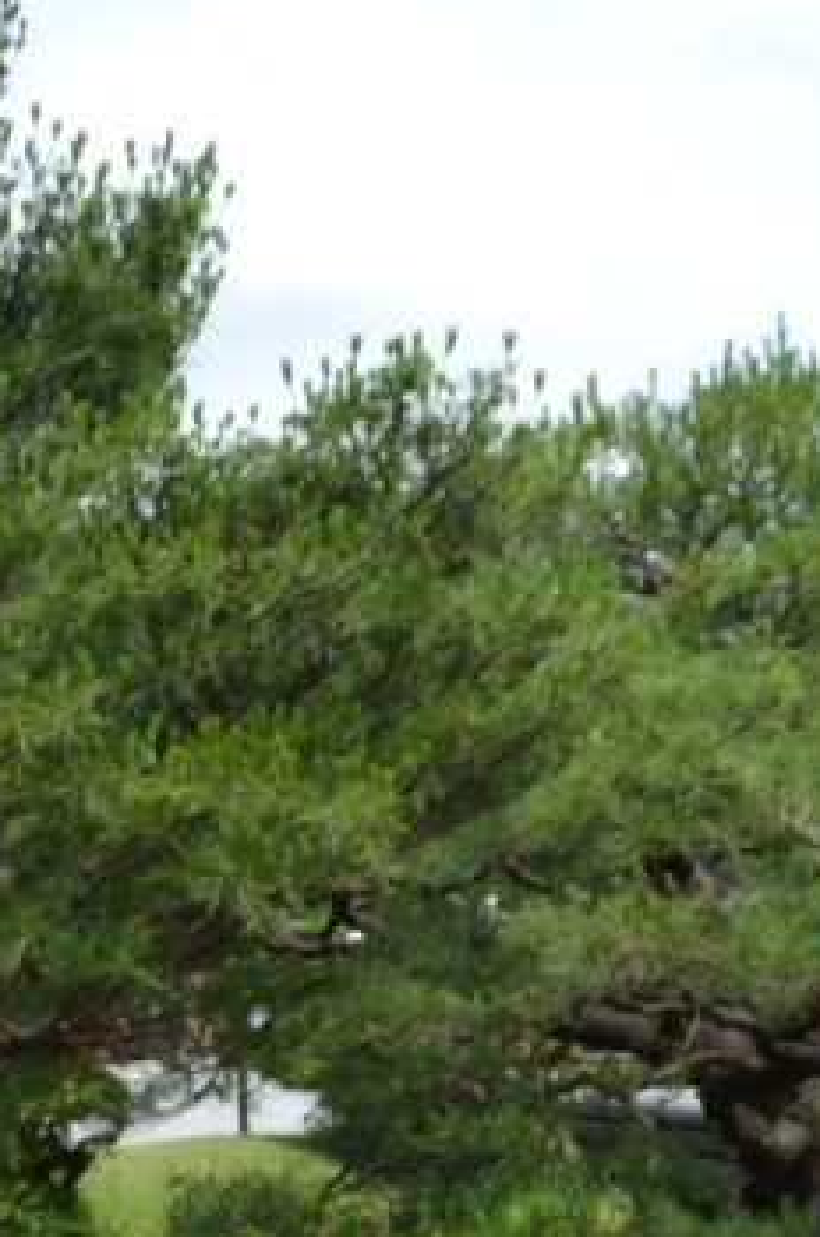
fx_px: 2710
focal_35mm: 79
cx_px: -194
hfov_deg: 16.4
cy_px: 1442
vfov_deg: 23.7
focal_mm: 18
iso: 180
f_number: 8
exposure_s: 1/250
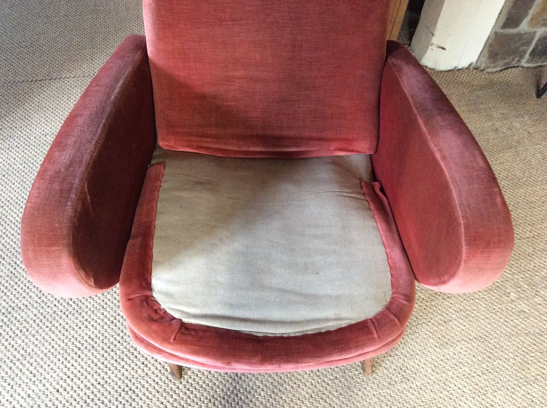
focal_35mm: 32
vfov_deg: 44.1
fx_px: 505
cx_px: 274
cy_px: 204
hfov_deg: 56.9
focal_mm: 3.3
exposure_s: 1/17
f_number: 2.4
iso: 250
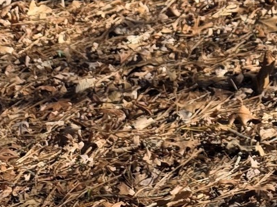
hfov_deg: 11.2
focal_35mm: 172
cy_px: -488
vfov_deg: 7.3
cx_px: 363
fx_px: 1376
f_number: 1.7
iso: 80
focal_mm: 6.3
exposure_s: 1/2082
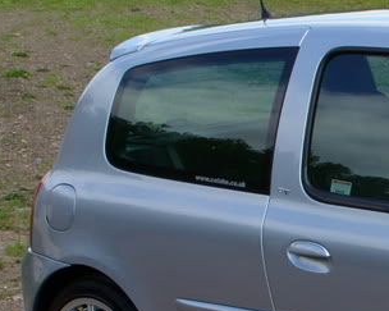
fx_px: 1818
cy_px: 307
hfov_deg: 11.7
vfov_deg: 9.7
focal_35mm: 158
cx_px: 586
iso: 50
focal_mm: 9.87
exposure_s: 1/184
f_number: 6
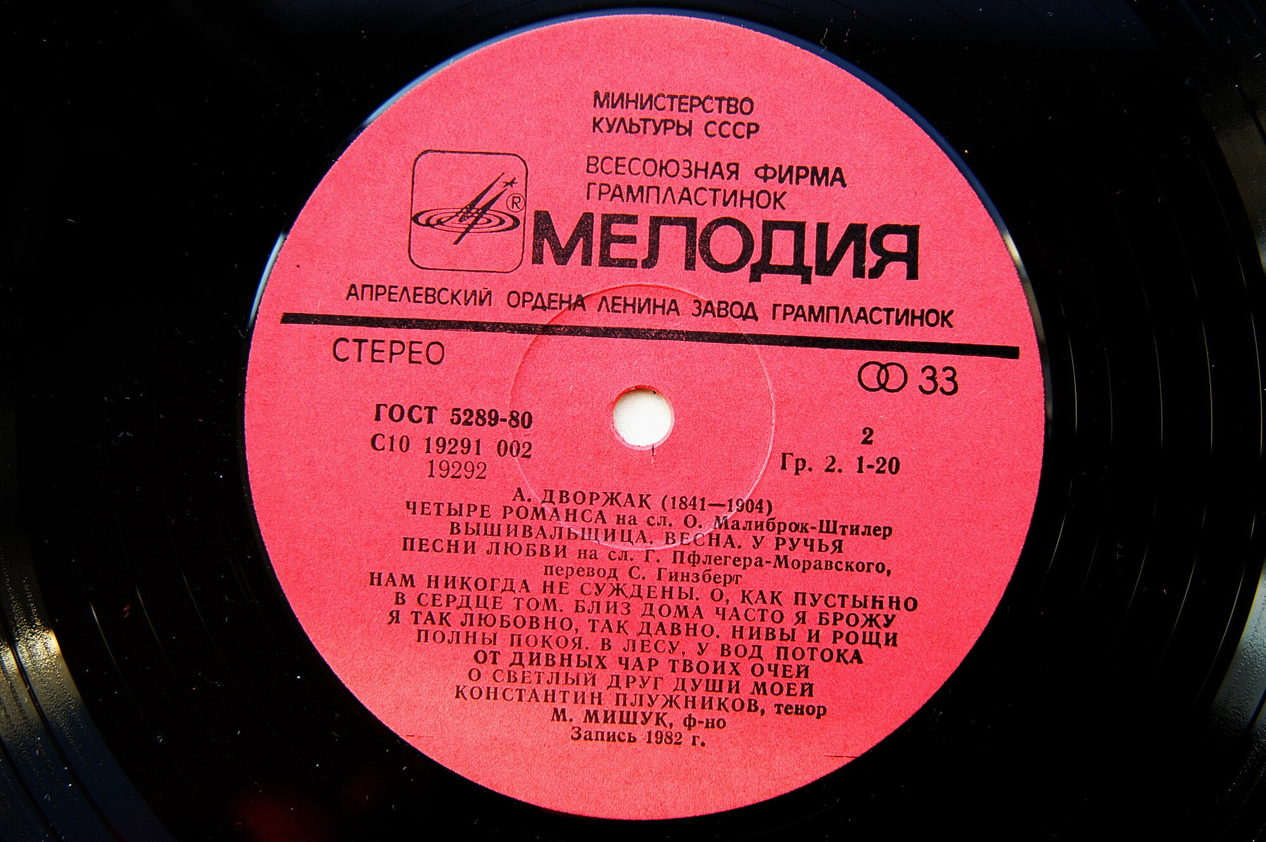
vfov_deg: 25.7
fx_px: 1845
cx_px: 633
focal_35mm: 52
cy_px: 421
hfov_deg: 37.9
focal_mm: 35
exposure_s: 1/80
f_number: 4.5
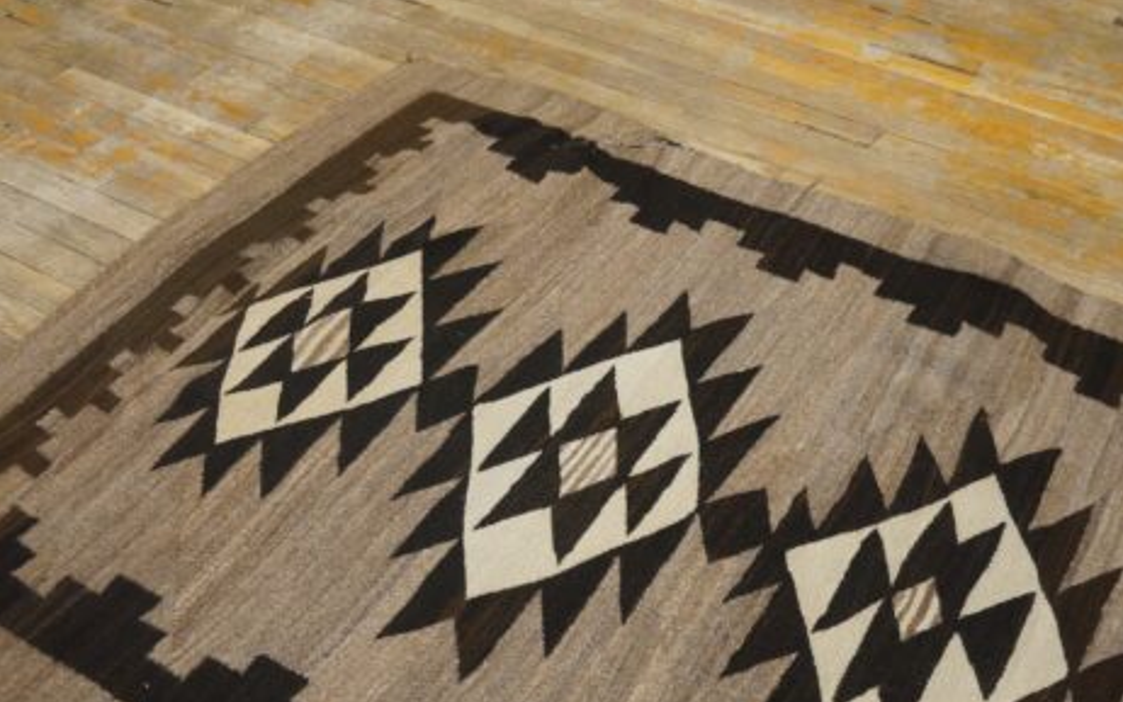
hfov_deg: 47.5
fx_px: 1275
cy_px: 470
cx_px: 571
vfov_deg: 30.6
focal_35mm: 42
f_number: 4
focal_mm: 21
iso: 2000
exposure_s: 1/160
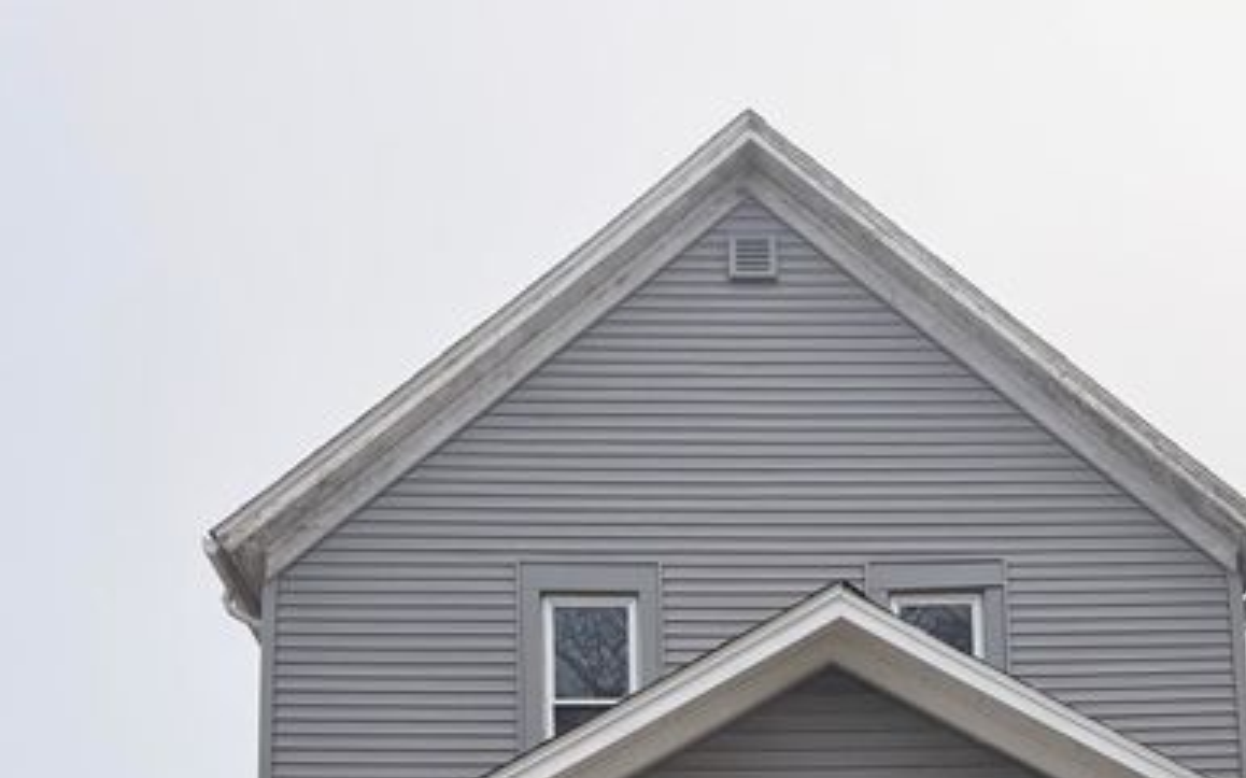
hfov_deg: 45.0
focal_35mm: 44
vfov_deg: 24.8
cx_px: 768
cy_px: 1044
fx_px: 1494
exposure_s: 1/2053
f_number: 1.78
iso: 100
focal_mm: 6.76
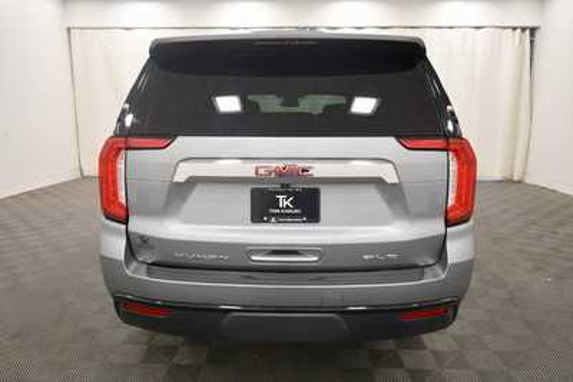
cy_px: 191
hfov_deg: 71.5
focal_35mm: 25
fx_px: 398
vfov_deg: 51.3
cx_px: 286
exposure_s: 1/125
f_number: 5.3
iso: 800
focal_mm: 17
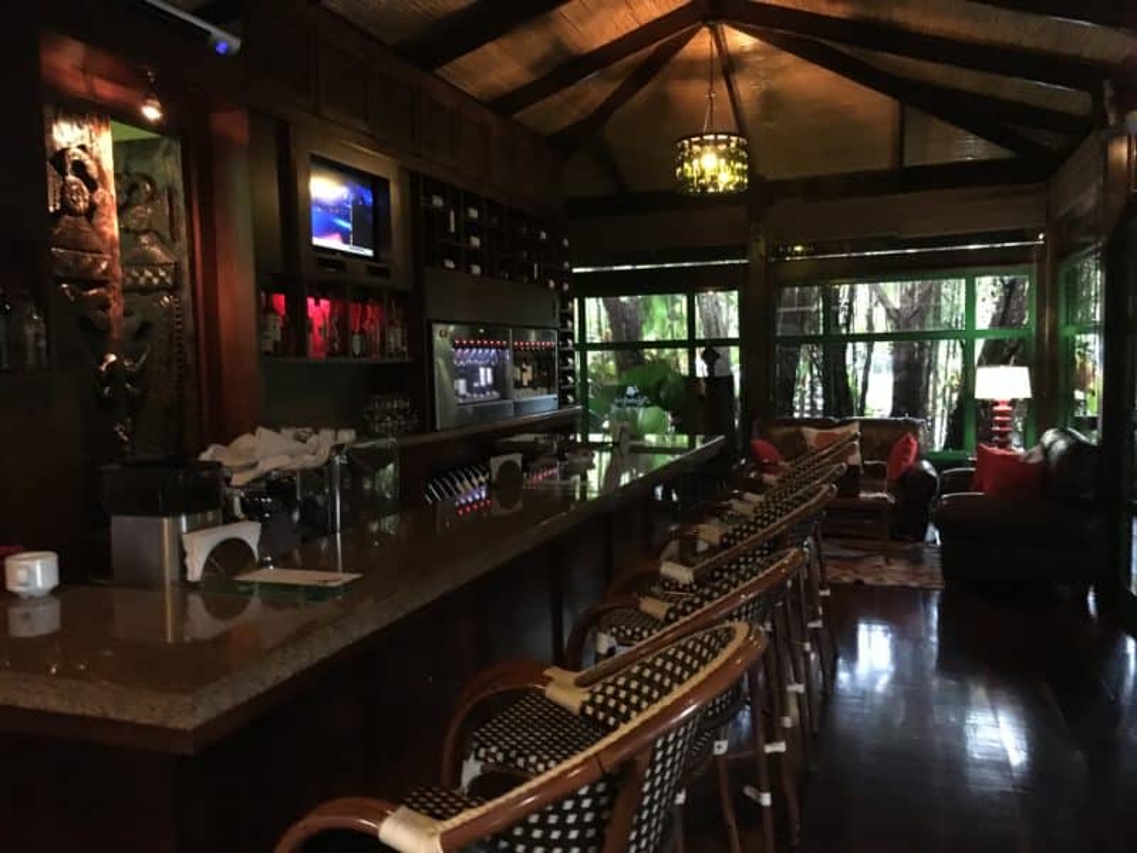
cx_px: 568
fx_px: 953
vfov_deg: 48.2
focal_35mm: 29
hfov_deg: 61.7
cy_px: 426
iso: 800
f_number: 2.2
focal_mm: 4.15
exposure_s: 1/15
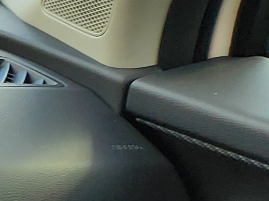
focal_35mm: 185
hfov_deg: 7.8
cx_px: -735
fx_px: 1437
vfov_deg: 8.0
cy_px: 218
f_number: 1.8
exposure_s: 1/180
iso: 100
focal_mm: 5
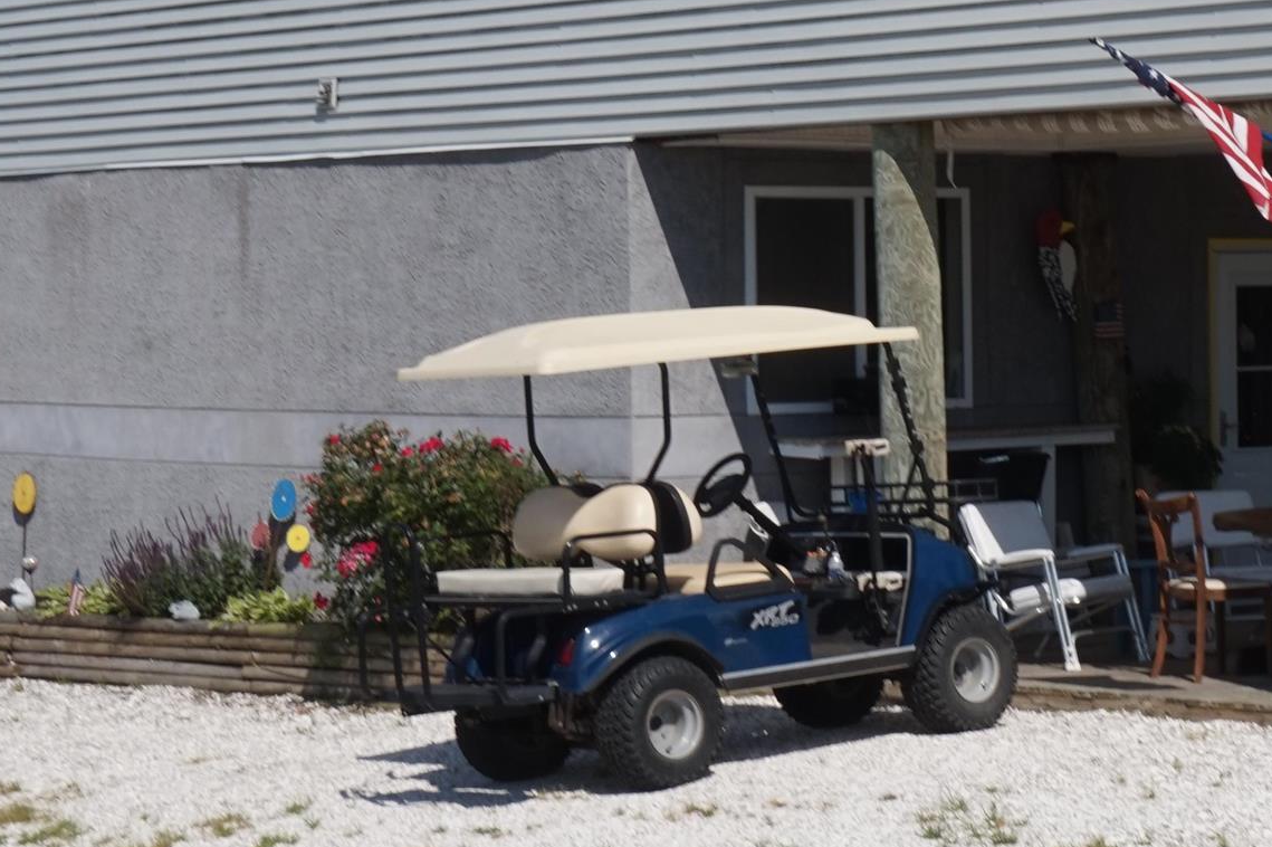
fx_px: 4144
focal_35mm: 117
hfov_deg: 17.3
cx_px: 992
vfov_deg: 11.5
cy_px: -15
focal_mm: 29
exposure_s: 1/160
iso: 100
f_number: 16
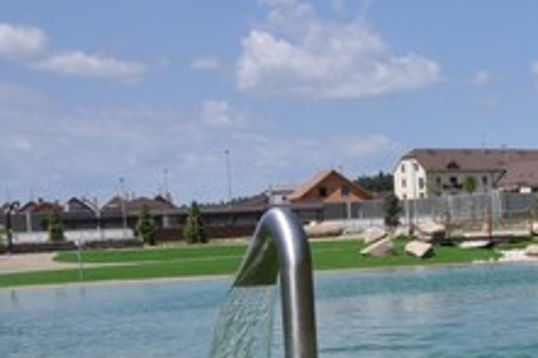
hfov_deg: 18.4
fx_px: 1487
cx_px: 789
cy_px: 301
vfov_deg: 13.6
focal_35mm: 100
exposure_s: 1/160
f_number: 20
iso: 200
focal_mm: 21
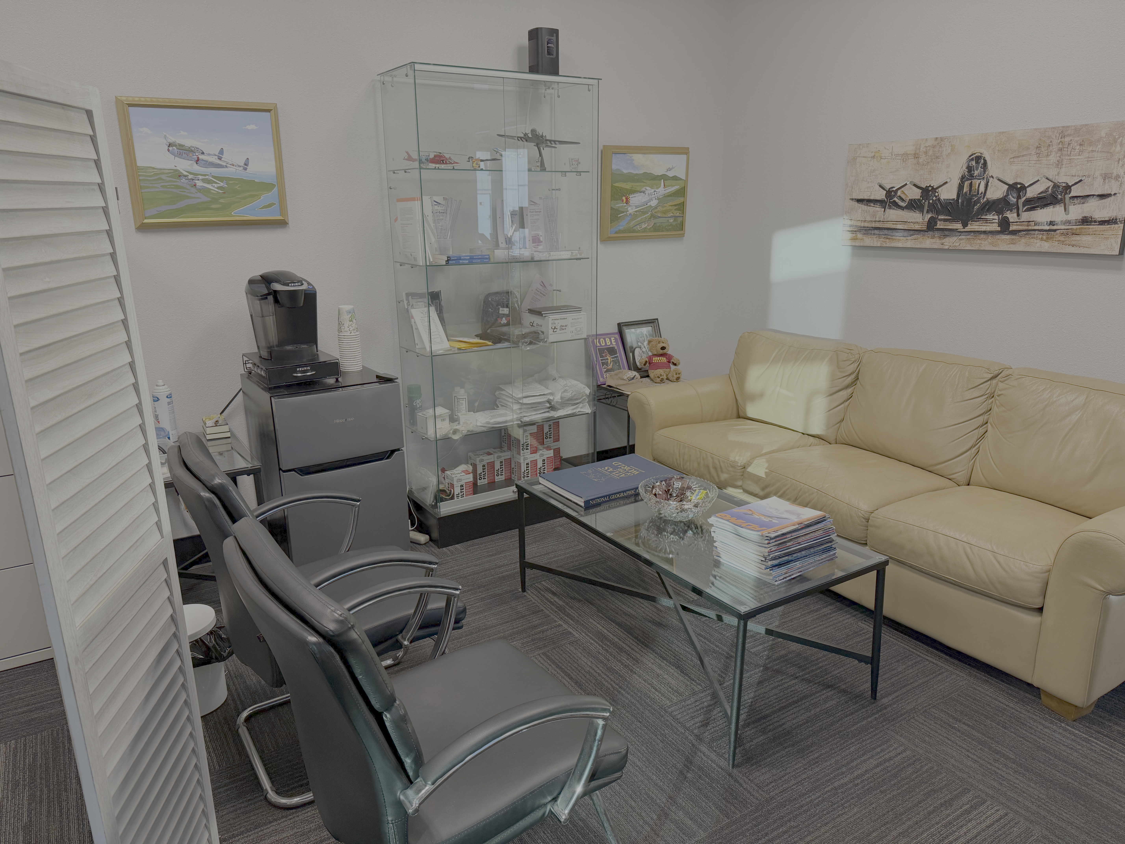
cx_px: 562
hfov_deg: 71.6
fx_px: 780
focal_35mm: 24
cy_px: 422
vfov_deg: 56.8
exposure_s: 1/75
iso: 160
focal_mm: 6.76
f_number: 1.78
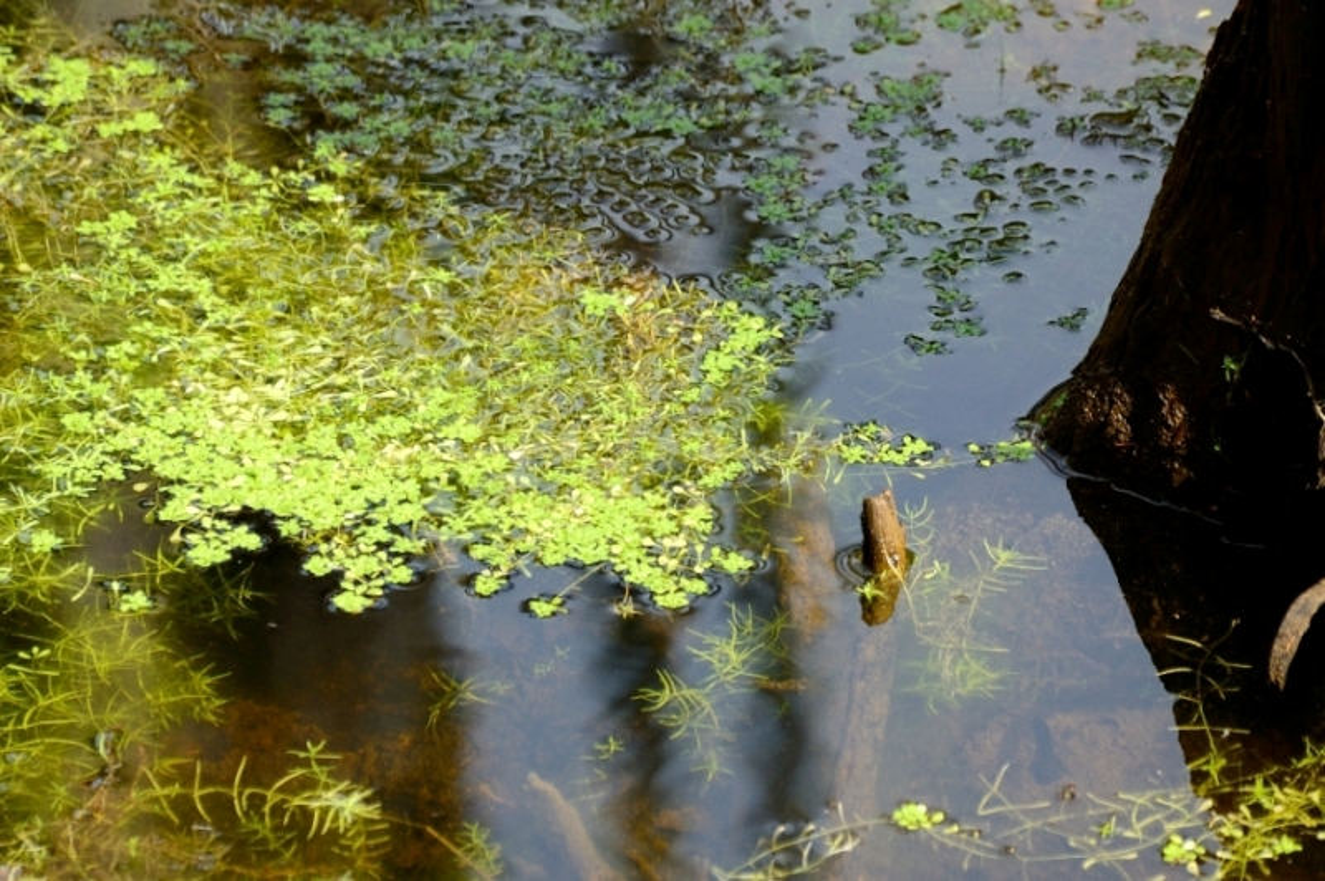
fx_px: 13239
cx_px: 662
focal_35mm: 360
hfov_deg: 5.7
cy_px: 440
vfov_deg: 3.8
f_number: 6.3
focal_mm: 240
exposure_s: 1/400
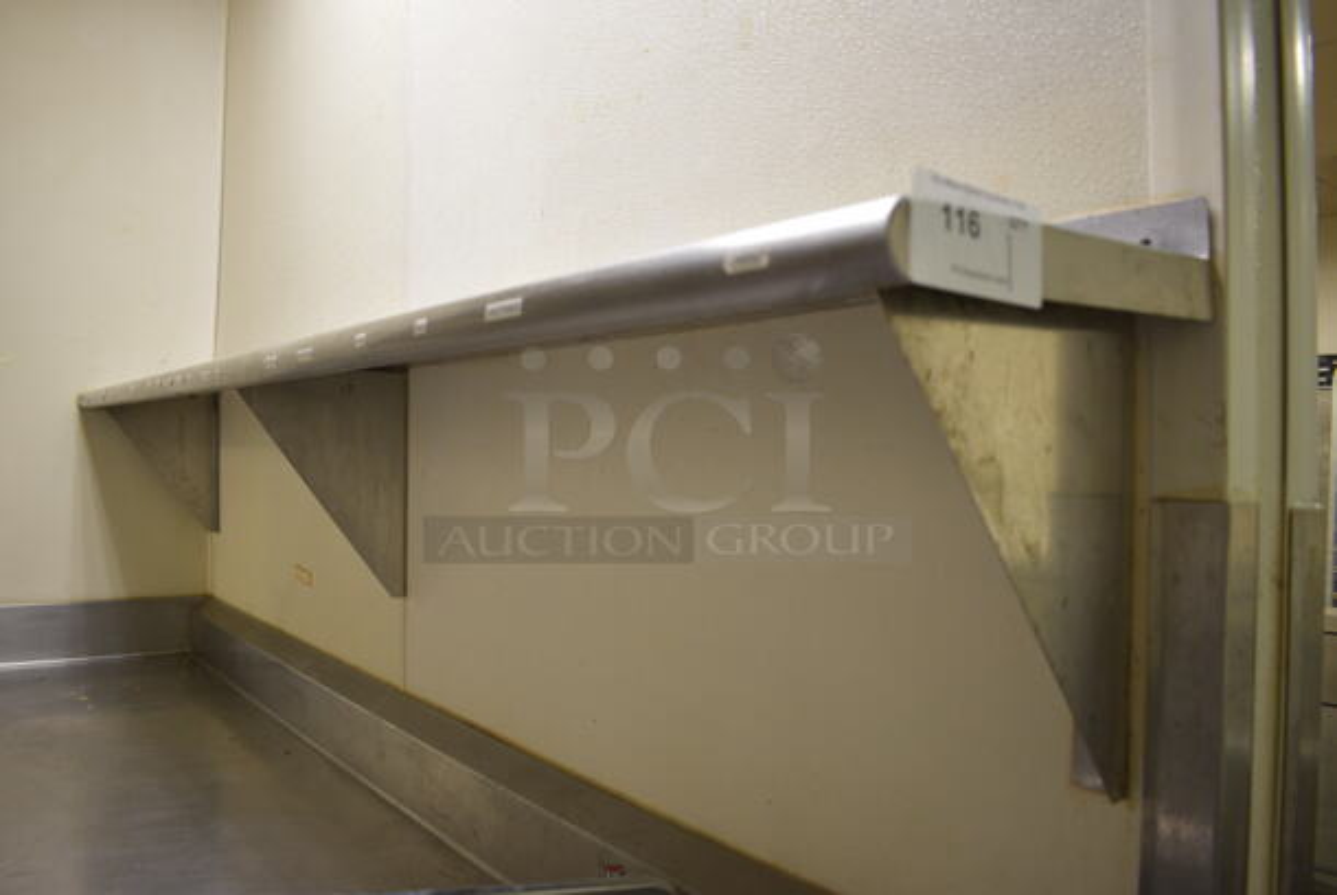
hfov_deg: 67.3
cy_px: 448
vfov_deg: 48.0
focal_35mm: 27
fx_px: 1004
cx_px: 668
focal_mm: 18
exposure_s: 1/40
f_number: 3.5
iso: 400
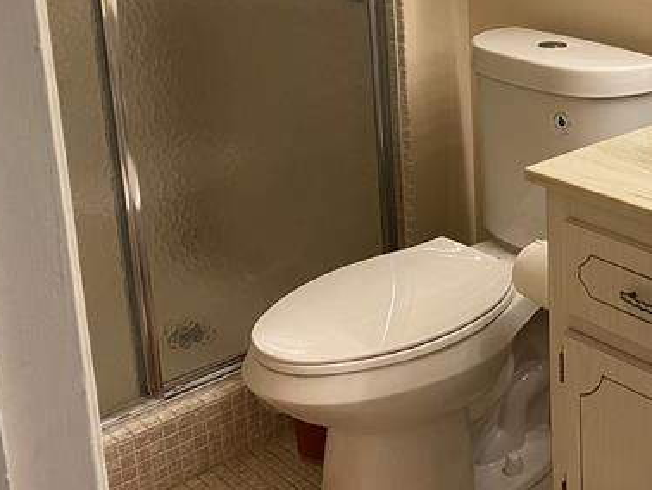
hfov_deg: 31.9
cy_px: 71
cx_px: 666
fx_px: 1037
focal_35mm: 55
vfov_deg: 25.9
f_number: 1.8
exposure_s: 1/60
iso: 100
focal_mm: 4.25
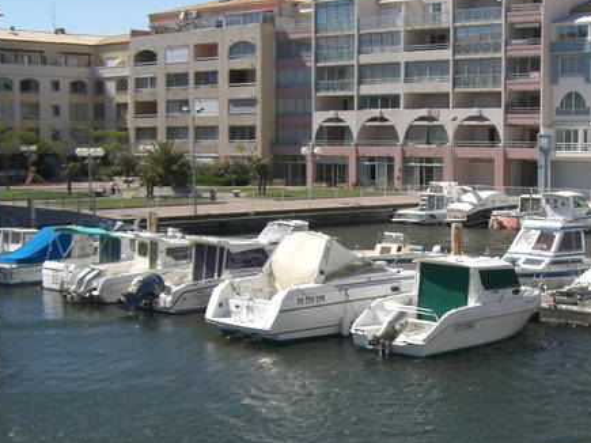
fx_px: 1178
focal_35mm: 69
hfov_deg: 27.7
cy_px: 295
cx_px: 462
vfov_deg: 21.2
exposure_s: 1/640
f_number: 4.3
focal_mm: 6.2
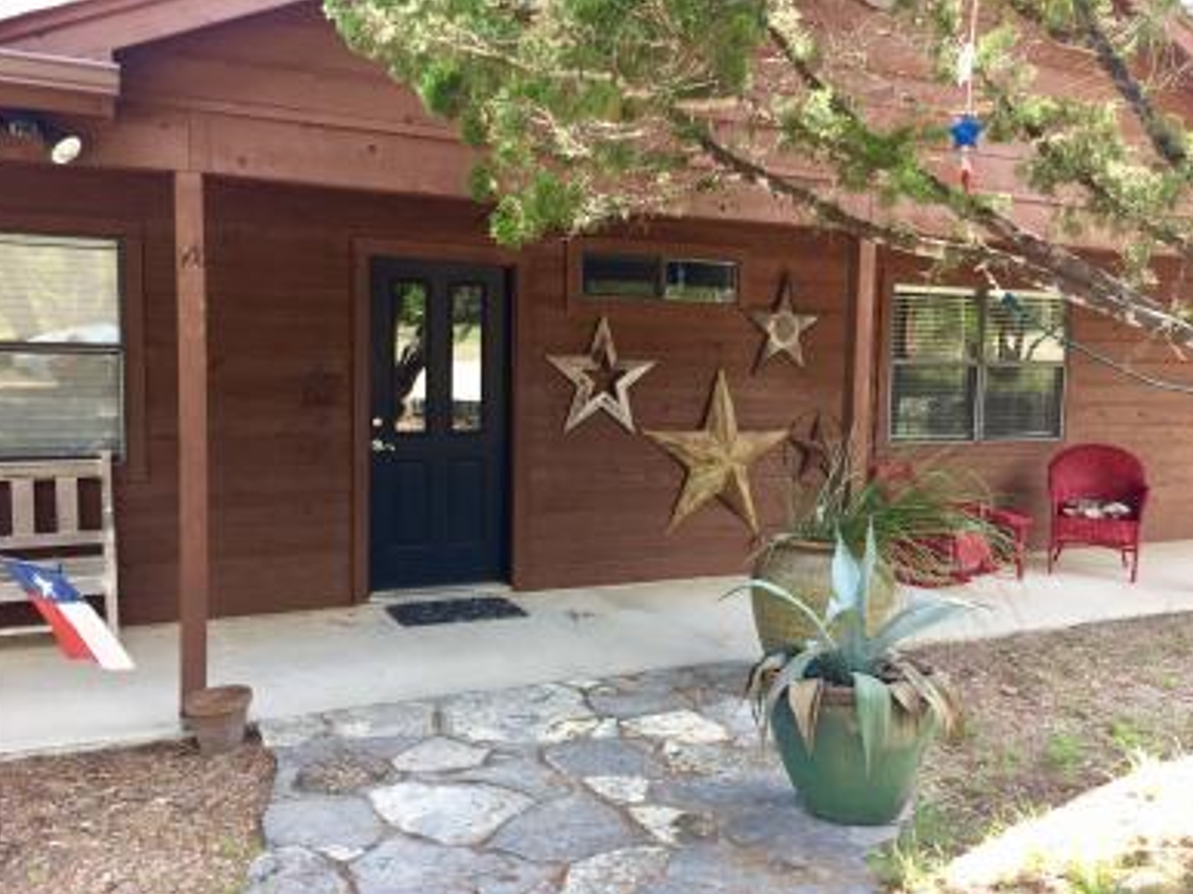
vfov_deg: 46.8
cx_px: 595
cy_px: 459
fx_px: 1034
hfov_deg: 60.0
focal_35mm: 30
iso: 32
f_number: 2.2
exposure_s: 1/120
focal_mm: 4.15
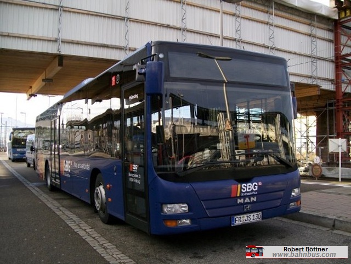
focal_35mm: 34
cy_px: 132
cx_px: 176
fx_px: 345
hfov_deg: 54.0
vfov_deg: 41.8
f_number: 2.7
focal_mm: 6.1
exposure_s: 1/250
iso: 64
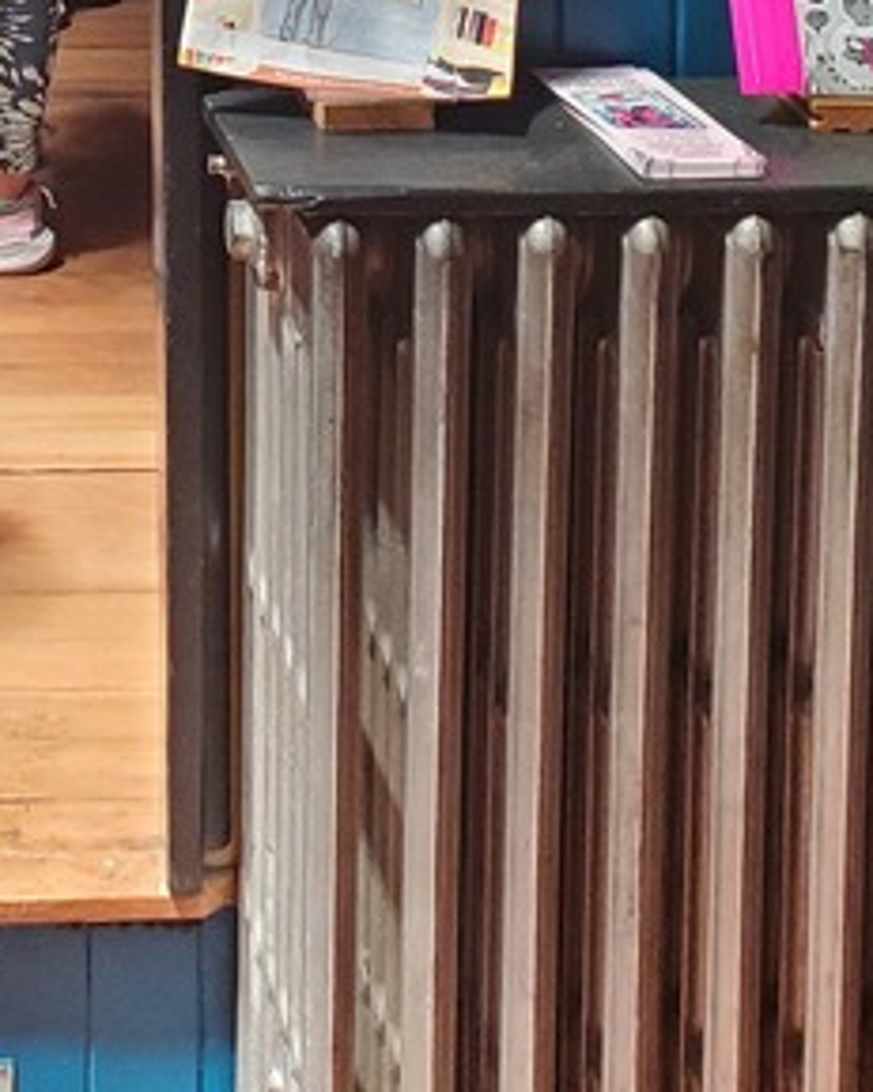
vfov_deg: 19.1
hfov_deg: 16.2
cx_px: -234
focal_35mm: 90
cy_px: -472
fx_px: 2908
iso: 250
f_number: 2.4
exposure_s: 1/120
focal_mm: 4.3
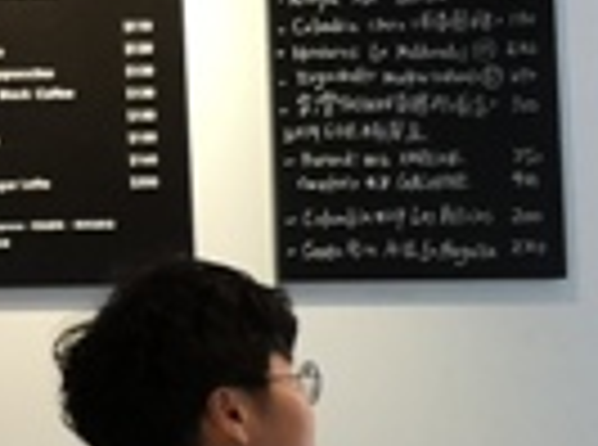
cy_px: 180
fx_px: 2808
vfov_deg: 9.1
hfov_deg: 10.7
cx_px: -764
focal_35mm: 163
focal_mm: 3.95
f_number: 1.8
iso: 500
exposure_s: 1/100
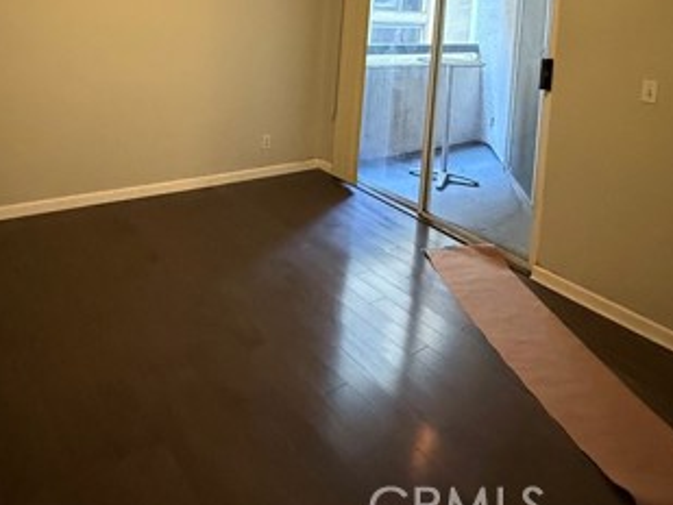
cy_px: 15
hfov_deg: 61.5
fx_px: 564
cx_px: 305
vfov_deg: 42.5
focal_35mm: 29
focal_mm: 2.22
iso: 800
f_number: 2.2
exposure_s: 1/60
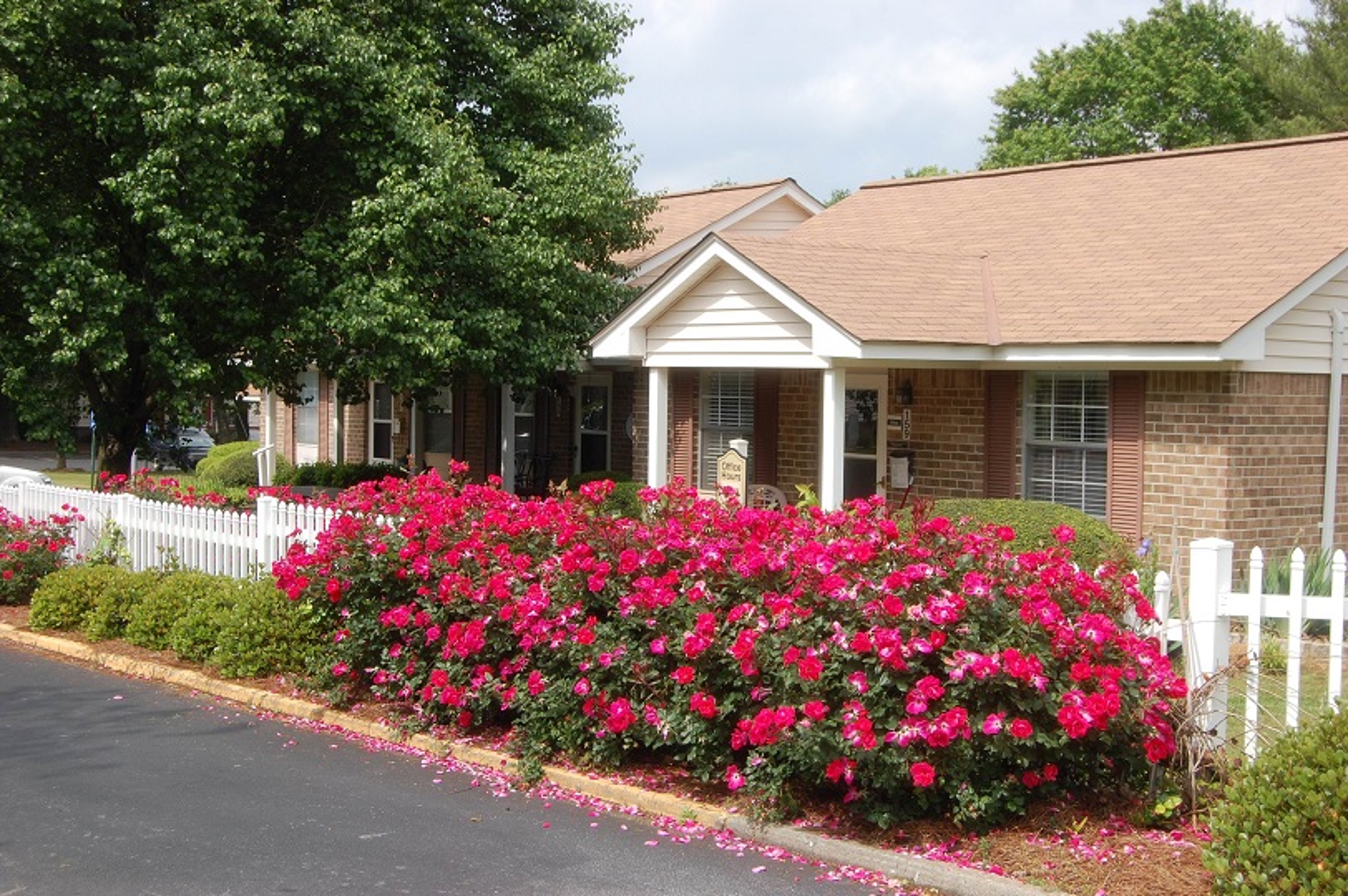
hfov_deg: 41.1
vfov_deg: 28.0
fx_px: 1796
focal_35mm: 48
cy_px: 448
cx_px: 674
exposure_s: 1/320
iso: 200
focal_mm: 32
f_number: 9
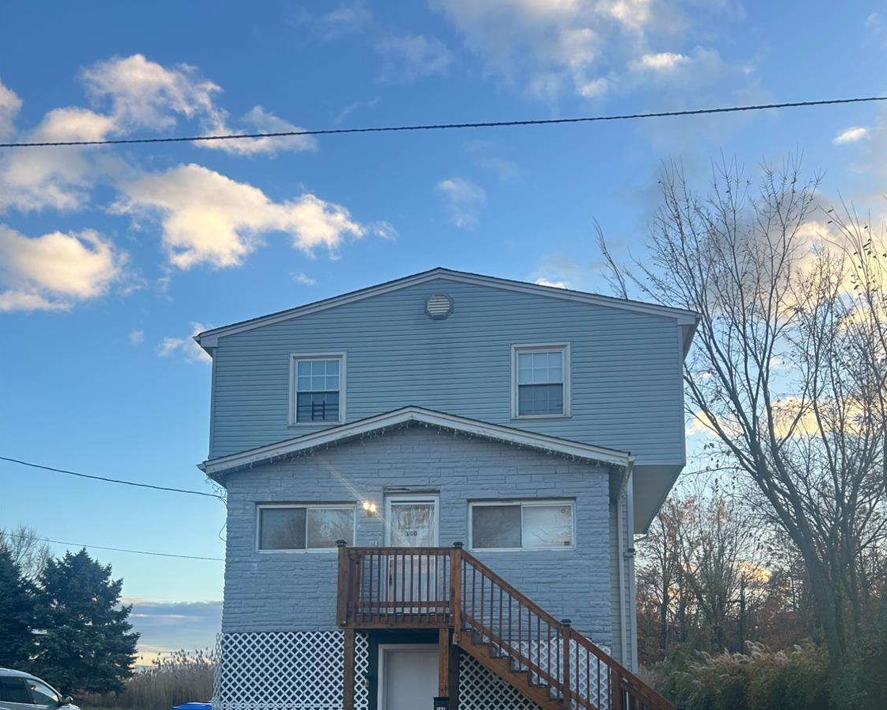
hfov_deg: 52.8
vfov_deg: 41.7
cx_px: 444
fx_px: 893
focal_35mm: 34
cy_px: 554
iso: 50
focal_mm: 5.7
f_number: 1.5
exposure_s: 1/743
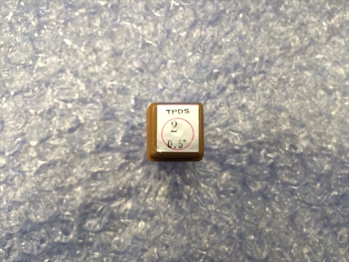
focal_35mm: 29
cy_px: 131
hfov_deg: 61.7
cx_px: 174
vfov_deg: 48.2
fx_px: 292
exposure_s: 1/30
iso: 50
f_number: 2.2
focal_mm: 4.15
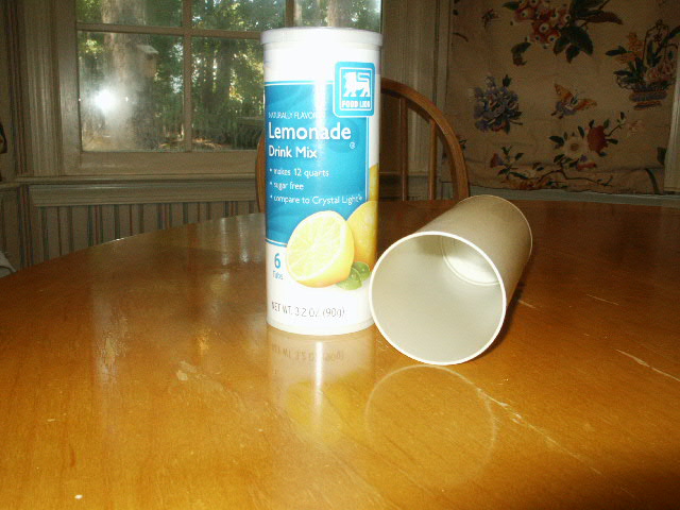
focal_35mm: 35
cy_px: 255
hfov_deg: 52.6
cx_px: 340
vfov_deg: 40.7
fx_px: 688
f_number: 6.7
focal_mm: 7.18
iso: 200
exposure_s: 1/45
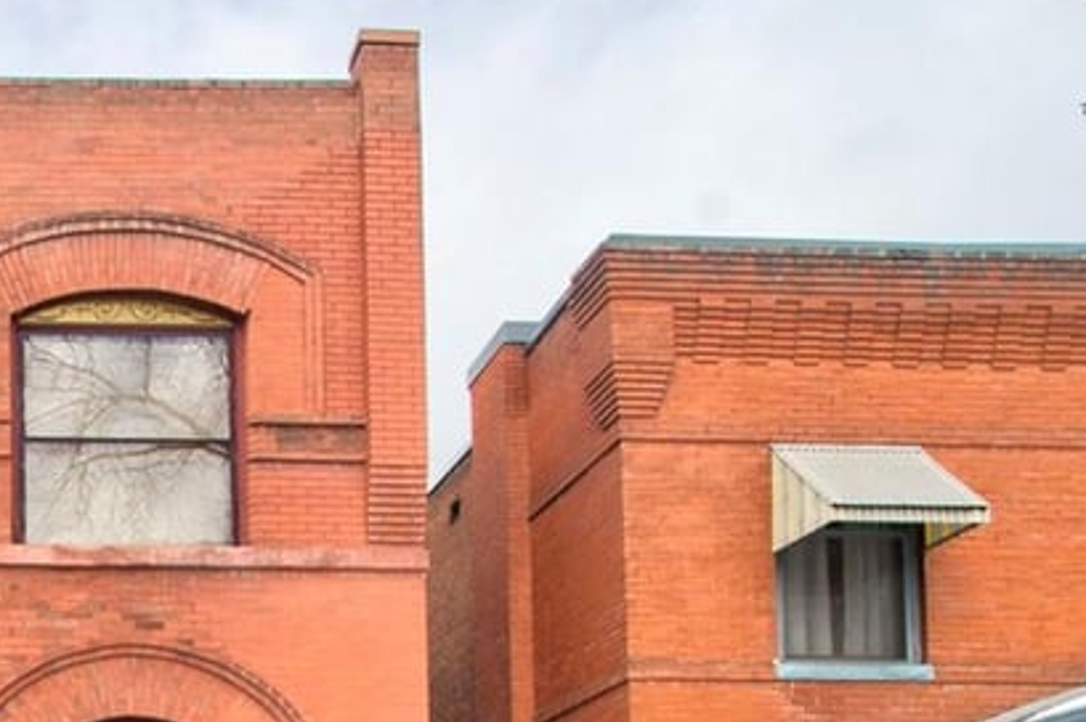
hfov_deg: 38.7
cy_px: 1002
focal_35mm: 44
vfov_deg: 25.2
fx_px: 1326
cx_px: -35
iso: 100
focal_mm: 15
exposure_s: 1/160
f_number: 8
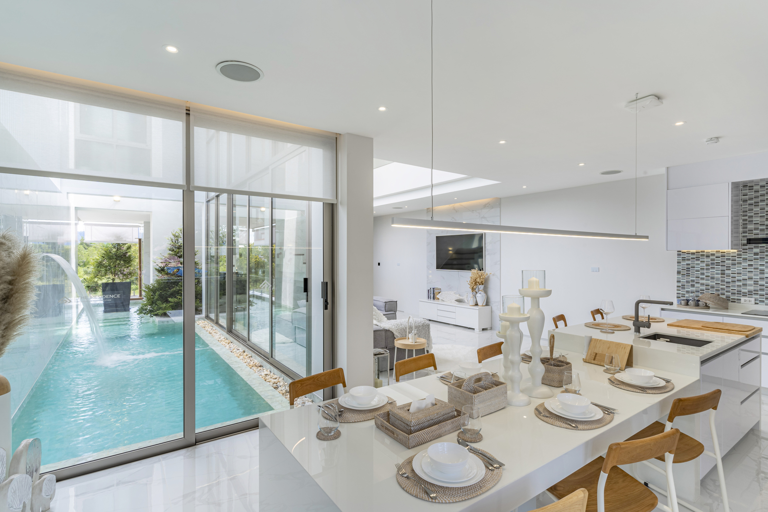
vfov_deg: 70.4
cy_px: 256
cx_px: 384
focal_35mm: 17
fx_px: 363
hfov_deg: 93.3
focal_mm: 17
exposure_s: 1/60
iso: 200
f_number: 16
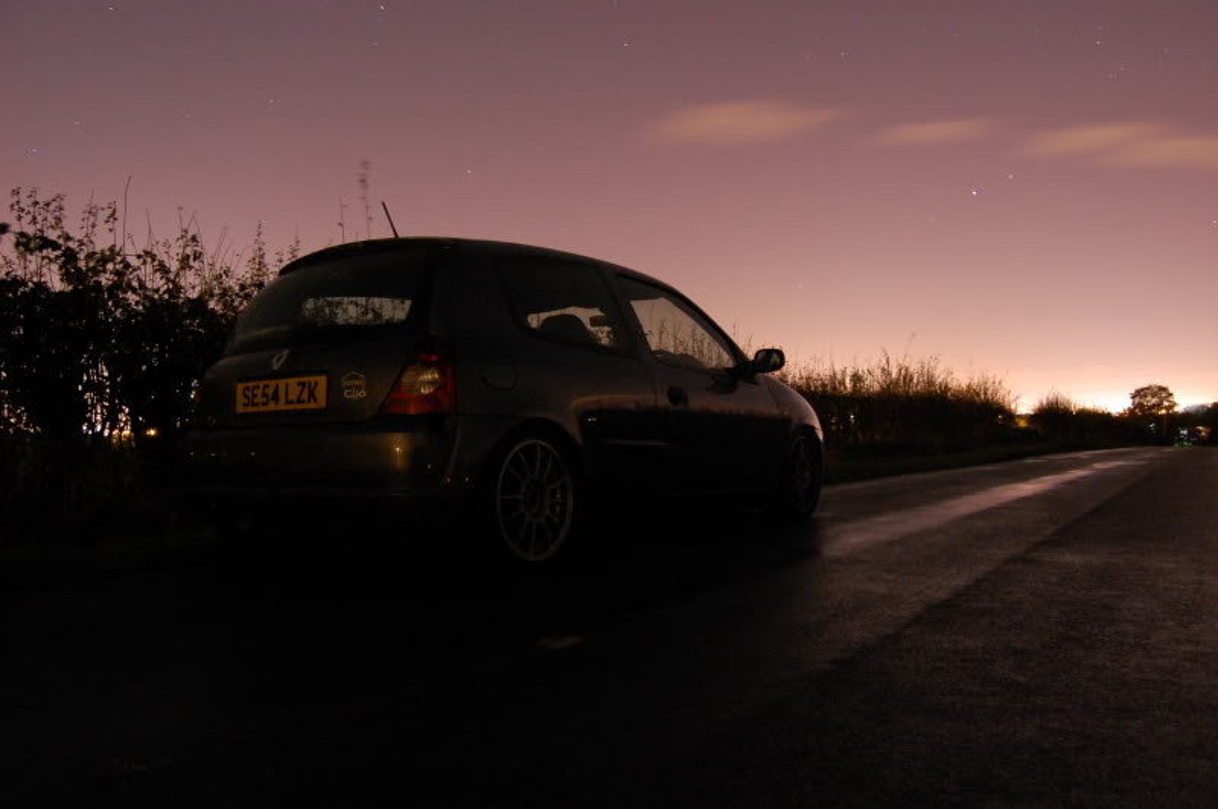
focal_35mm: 27
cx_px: 609
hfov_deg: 67.5
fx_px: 912
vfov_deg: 47.8
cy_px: 404
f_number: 6.3
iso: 1600
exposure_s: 30
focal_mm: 18
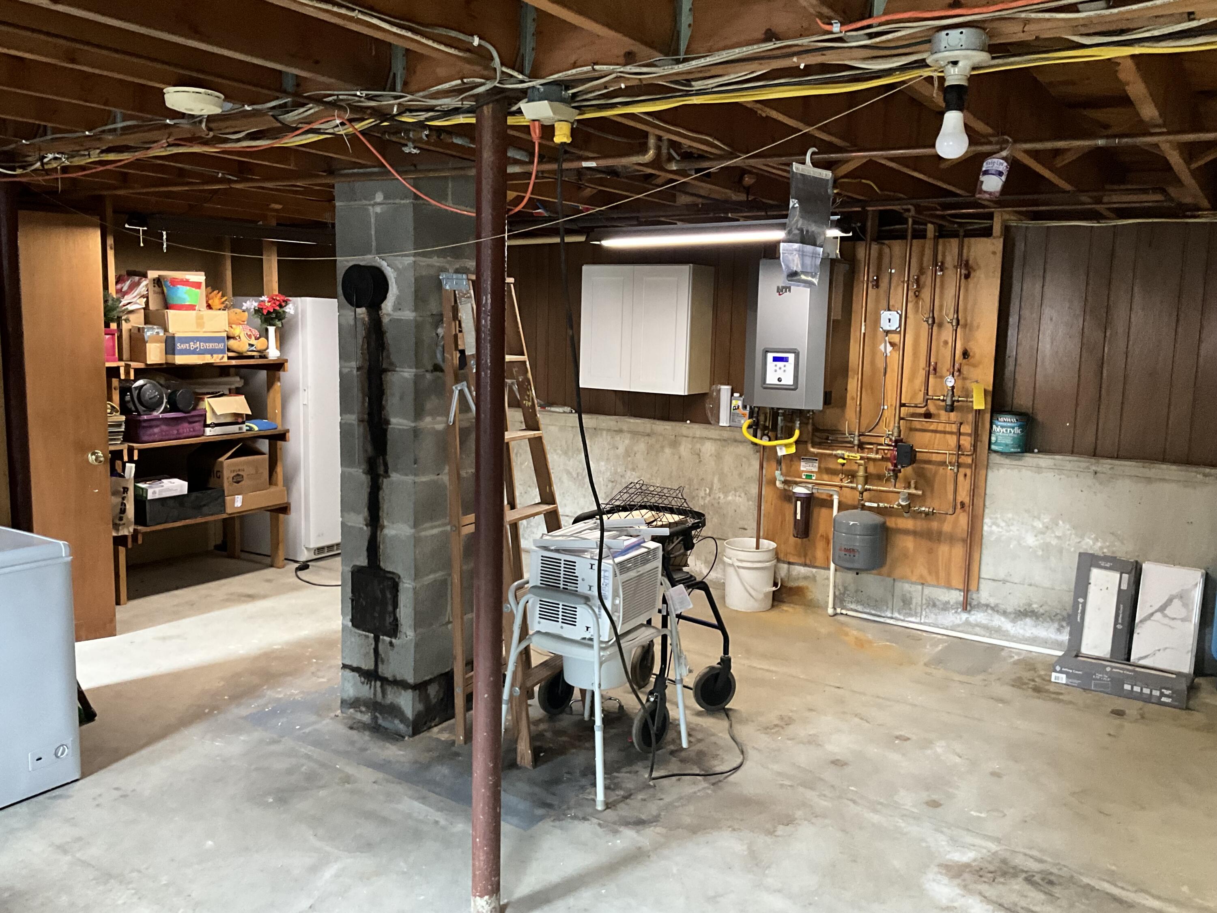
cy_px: 456
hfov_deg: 61.7
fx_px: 1020
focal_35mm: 29
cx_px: 608
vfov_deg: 48.2
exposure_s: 1/43
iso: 320
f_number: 1.8
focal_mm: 3
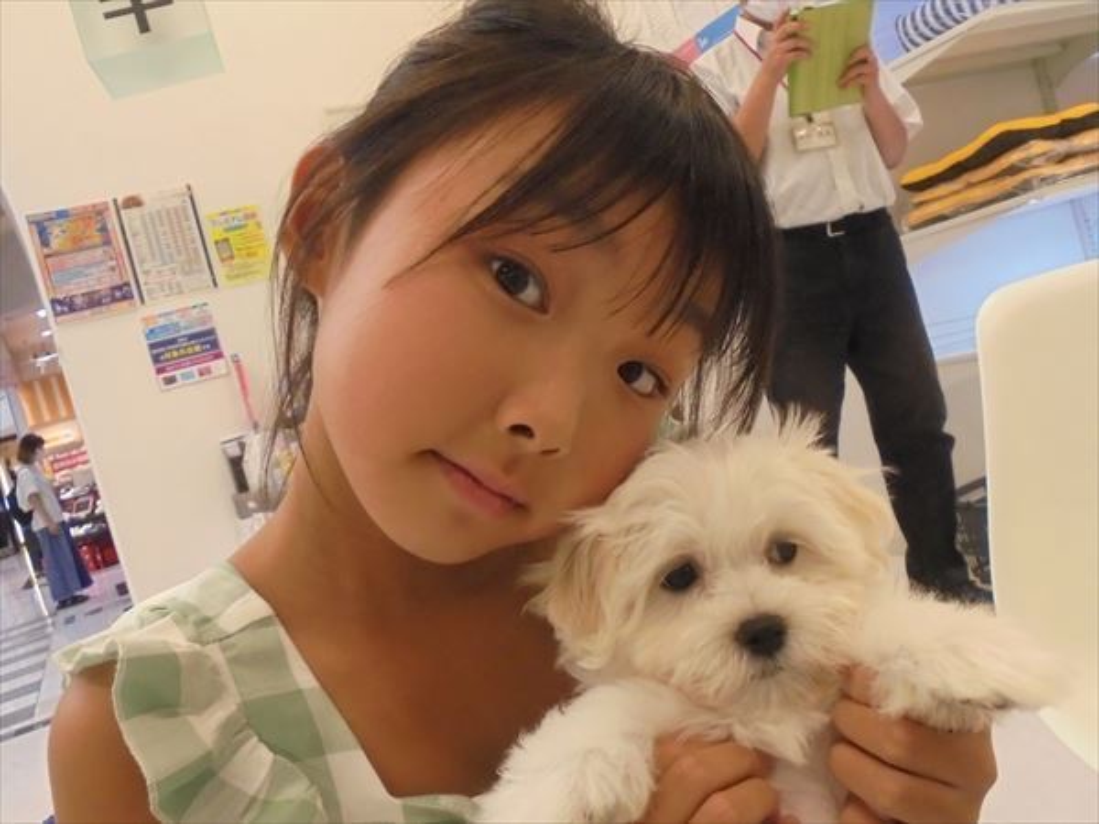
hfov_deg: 67.3
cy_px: 412
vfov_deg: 53.1
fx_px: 825
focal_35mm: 26
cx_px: 550
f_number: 3.5
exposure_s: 1/125
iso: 400
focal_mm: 4.6
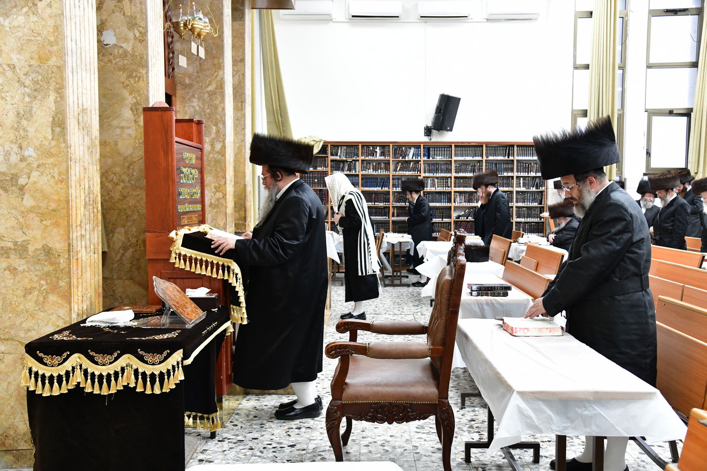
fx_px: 687
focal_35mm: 35
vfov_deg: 37.8
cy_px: 236
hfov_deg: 54.4
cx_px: 354
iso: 4000
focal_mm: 35
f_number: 5.6
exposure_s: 1/100
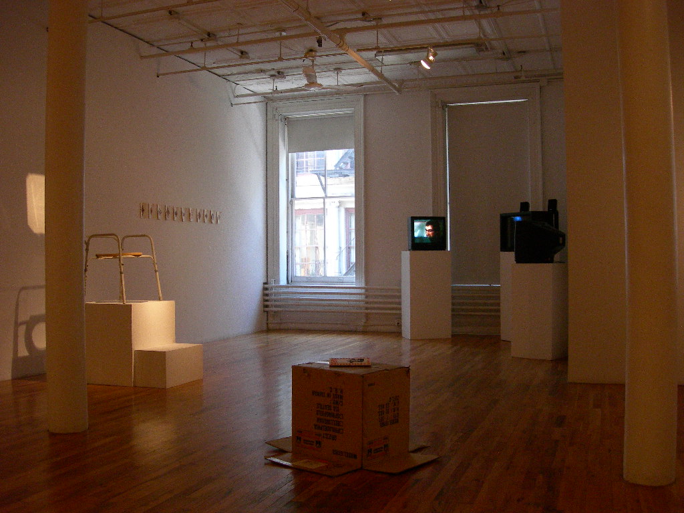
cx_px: 342
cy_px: 256
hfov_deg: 49.0
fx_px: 751
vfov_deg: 37.7
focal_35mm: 38
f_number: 2.8
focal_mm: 7.8
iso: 400
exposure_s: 1/119
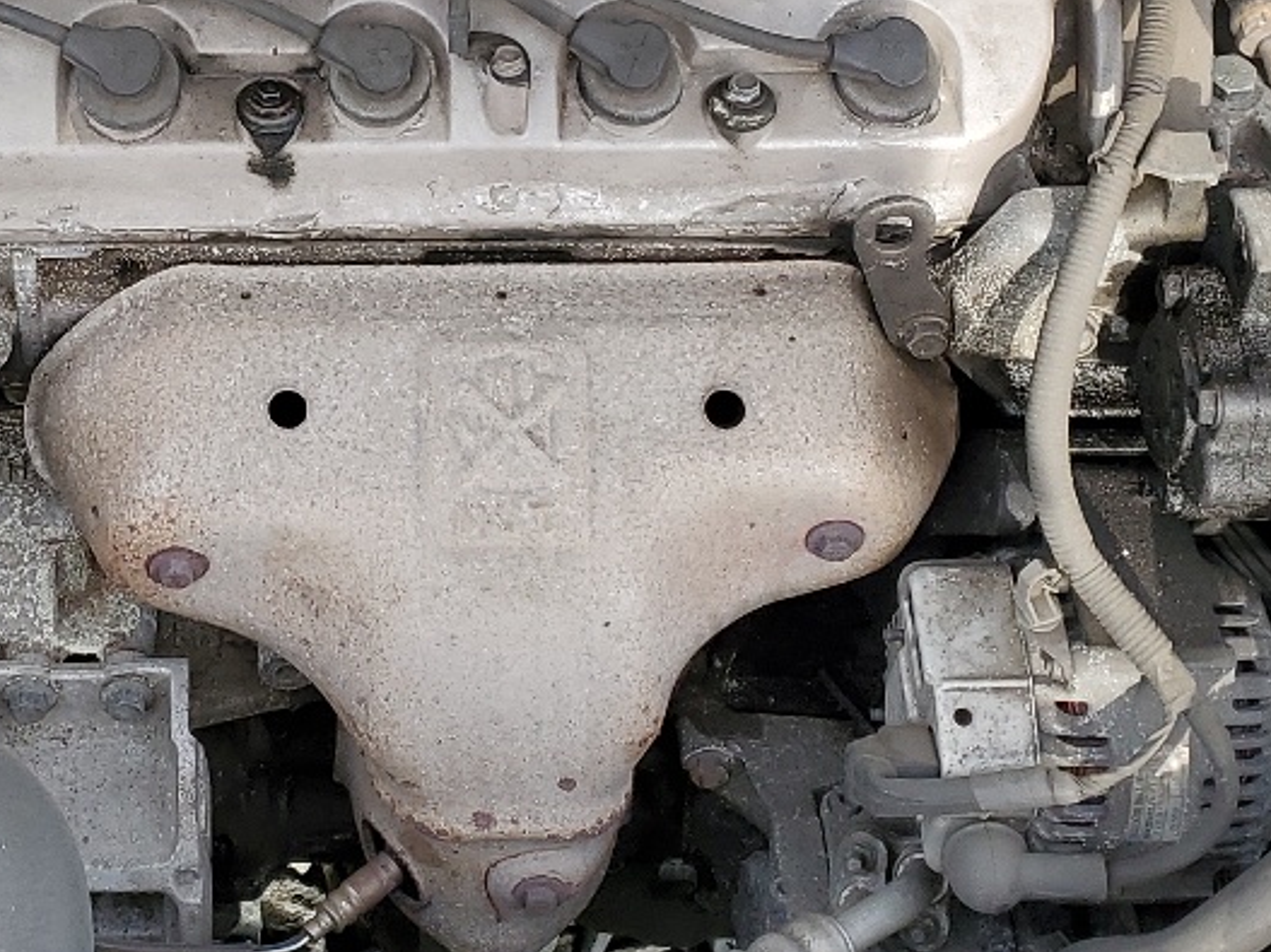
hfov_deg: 24.4
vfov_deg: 18.4
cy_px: 159
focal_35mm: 79
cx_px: 277
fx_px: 2900
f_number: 1.5
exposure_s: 1/588
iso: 50
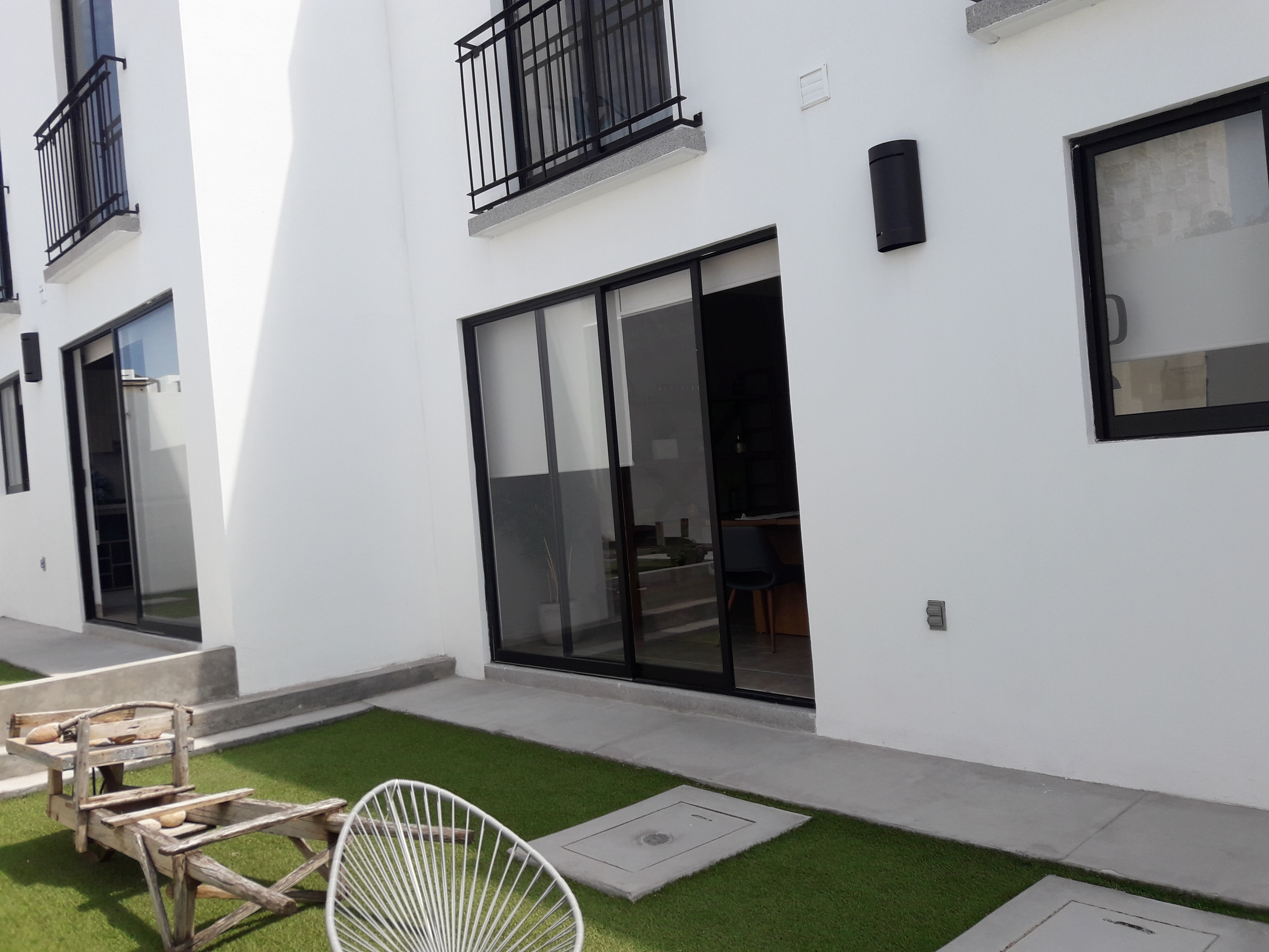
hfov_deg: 63.4
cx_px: 634
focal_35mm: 28
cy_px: 476
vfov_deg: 49.7
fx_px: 1026
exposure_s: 1/1175
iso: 40
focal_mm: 3.7
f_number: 1.9
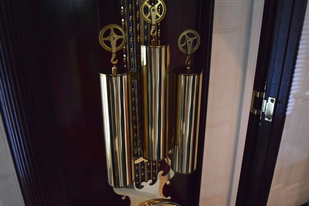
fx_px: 283
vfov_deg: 40.0
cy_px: 103
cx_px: 154
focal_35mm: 33
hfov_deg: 57.2
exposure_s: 1/60
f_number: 3.8
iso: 4500
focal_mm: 22
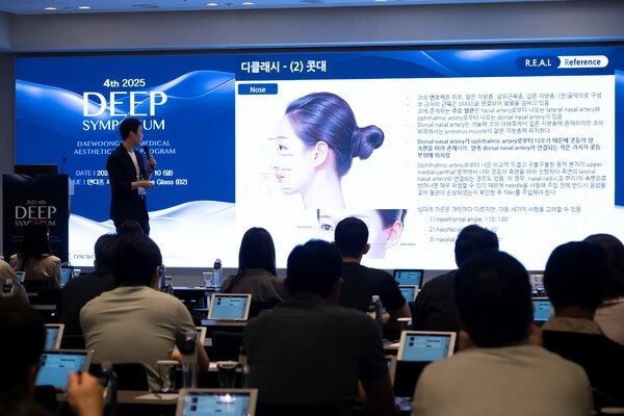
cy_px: 208
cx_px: 312
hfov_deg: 18.6
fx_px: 1907
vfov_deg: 12.5
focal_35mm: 110
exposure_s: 1/80
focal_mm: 110
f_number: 8
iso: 3200
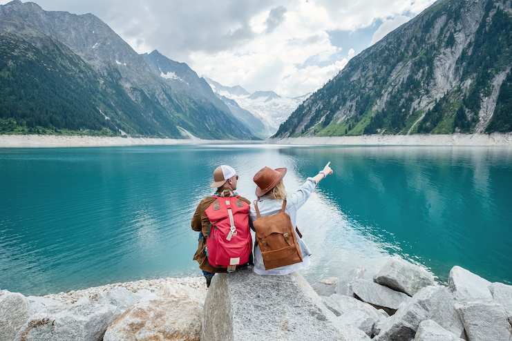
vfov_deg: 64.6
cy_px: 170
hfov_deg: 86.9
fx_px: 270
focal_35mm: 19
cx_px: 256
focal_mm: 12.6
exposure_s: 1/1500
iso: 200
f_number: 4
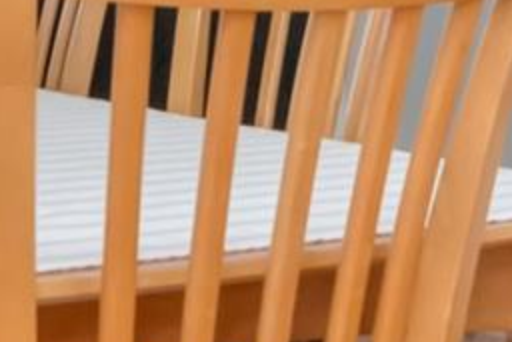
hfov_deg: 15.5
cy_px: -104
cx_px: 54
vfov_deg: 10.3
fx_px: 1864
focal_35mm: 131
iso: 800
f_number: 10
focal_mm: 14
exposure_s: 1/200
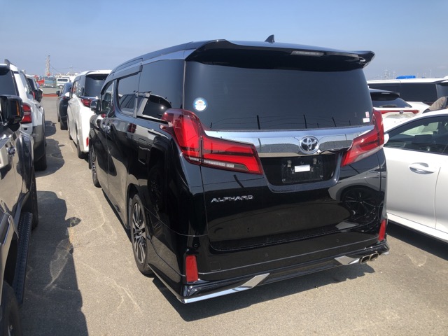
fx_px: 362
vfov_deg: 49.7
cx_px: 224
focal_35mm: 28
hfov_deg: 63.4
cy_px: 168
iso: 20
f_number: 1.8
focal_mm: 3.99
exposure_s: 1/979
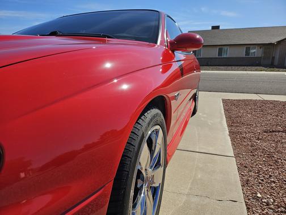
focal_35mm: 24
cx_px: 143
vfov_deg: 56.8
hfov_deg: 71.6
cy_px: 108
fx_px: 198
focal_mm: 5
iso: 50
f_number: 1.8
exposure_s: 1/6458
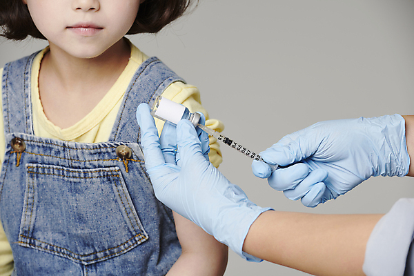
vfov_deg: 6.9
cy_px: 138
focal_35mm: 200
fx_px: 2300
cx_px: 207
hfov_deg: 10.3
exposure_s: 1/125
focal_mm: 200
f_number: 8
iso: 100
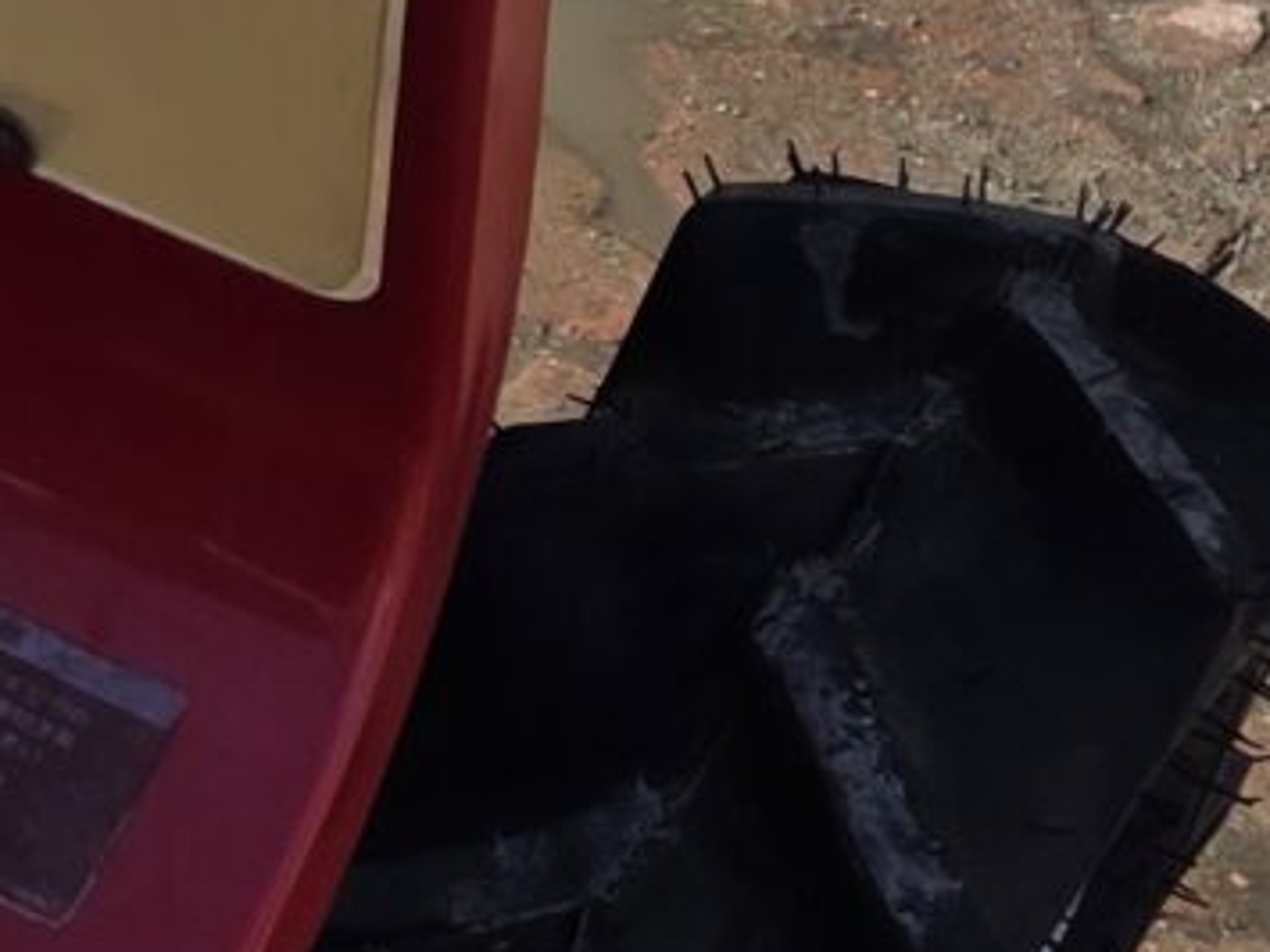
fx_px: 6088
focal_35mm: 166
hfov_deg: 8.7
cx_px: -3102
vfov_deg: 8.7
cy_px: -605
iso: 80
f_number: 1.7
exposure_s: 1/2443
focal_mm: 6.3
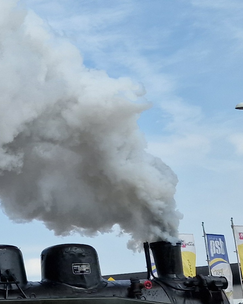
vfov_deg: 25.0
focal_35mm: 75
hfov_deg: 20.1
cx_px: 28
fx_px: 674
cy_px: 236
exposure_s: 1/1667
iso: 50
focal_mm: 6.4
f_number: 1.8
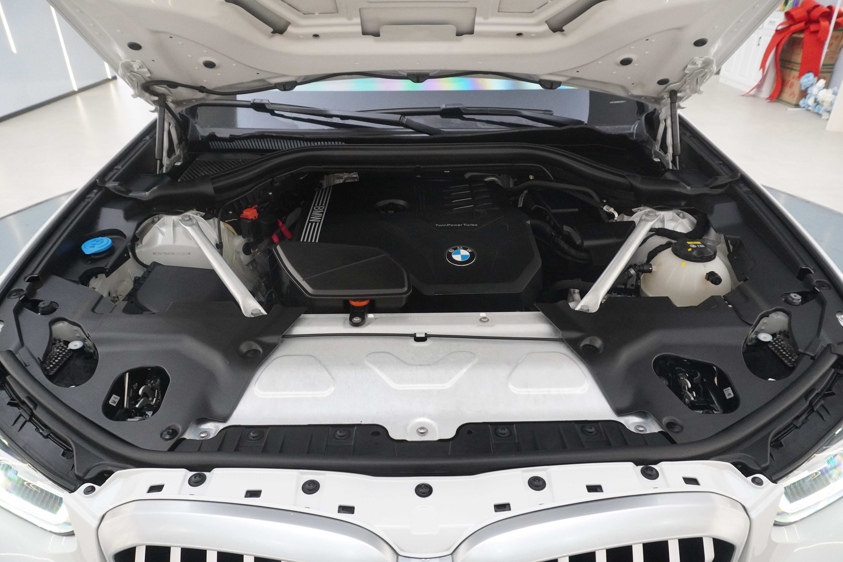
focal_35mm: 24
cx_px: 422
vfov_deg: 53.1
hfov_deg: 73.7
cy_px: 281
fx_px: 562
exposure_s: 1/80
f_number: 6.3
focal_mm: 16
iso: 4000
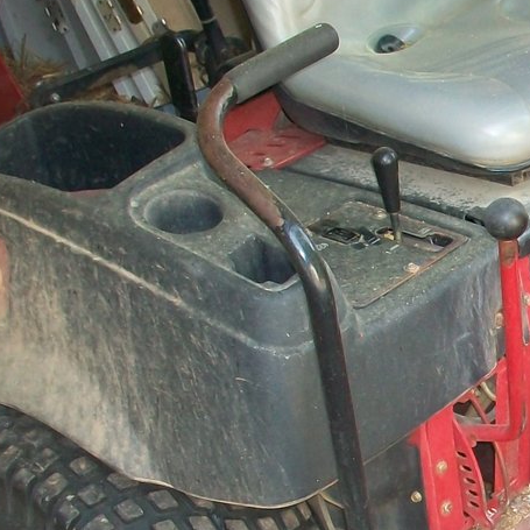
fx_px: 1732
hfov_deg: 16.4
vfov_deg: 17.3
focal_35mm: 100
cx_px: 701
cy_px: 392
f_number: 2.8
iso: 80
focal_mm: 5.7
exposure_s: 1/60
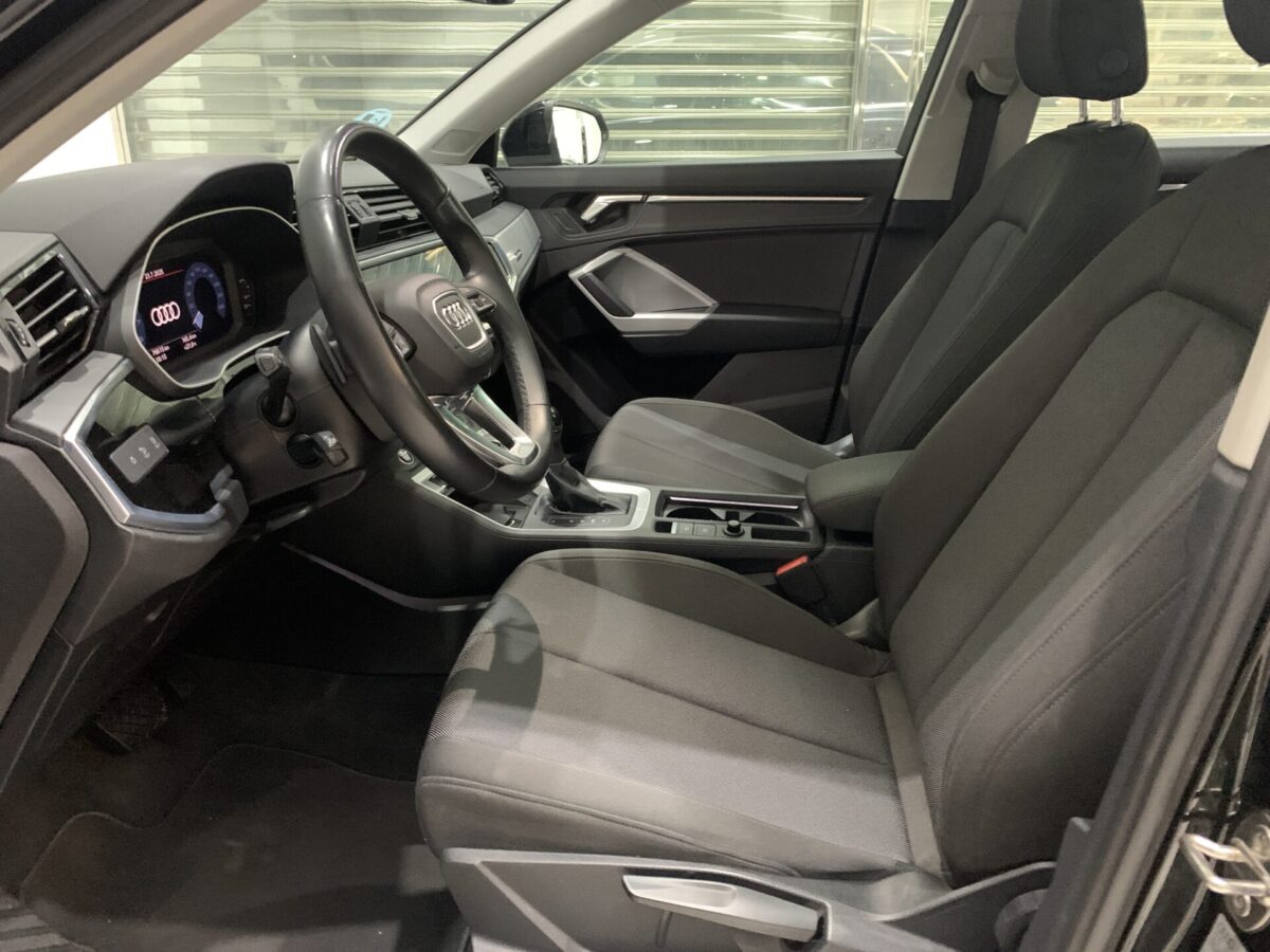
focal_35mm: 26
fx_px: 954
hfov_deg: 67.3
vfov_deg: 53.1
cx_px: 635
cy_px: 476
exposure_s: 1/25
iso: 640
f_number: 1.8
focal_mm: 4.25
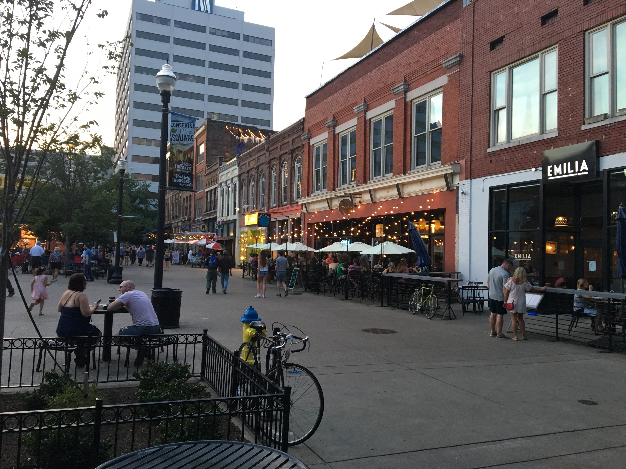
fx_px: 524
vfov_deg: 48.2
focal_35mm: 29
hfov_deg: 61.7
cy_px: 234
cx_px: 313
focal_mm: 4.15
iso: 100
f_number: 2.2
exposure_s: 1/30
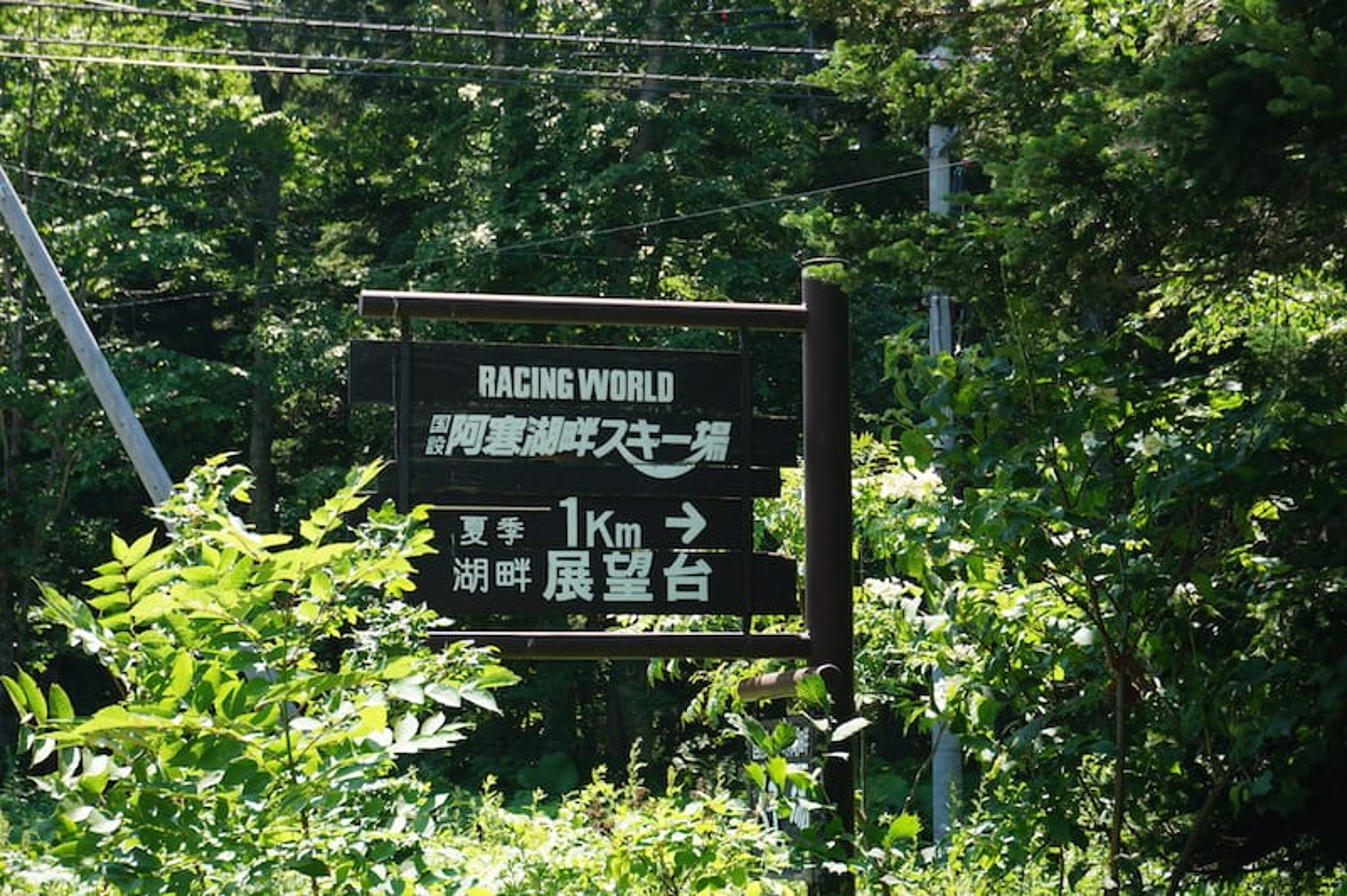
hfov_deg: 29.9
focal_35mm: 68
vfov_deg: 20.1
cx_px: 674
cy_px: 448
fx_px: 2523
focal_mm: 45
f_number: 7.1
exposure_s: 1/80
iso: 100
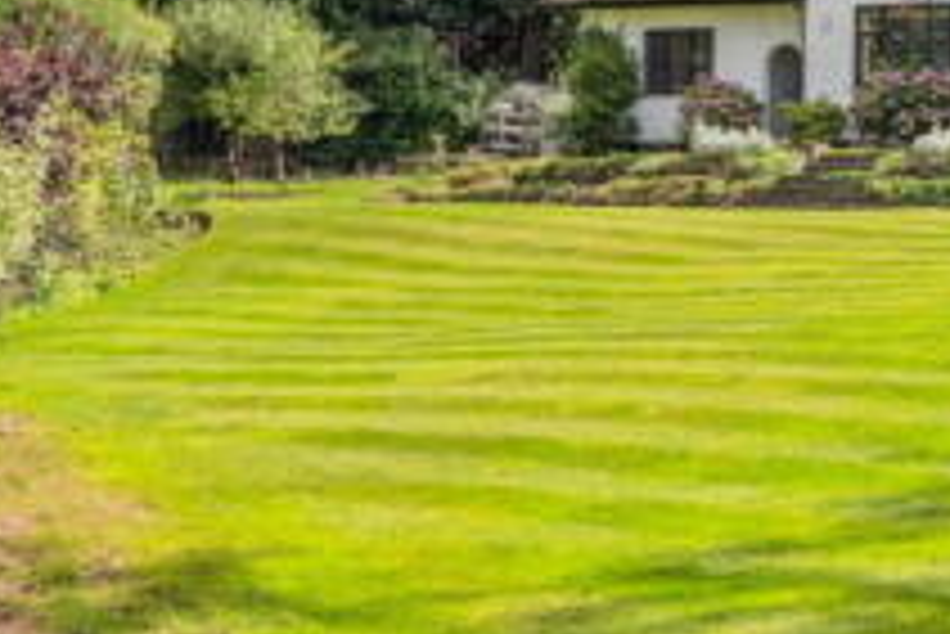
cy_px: 119
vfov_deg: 15.6
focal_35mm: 87
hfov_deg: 22.3
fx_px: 2297
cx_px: 1006
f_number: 8
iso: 400
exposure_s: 1/640
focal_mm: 28
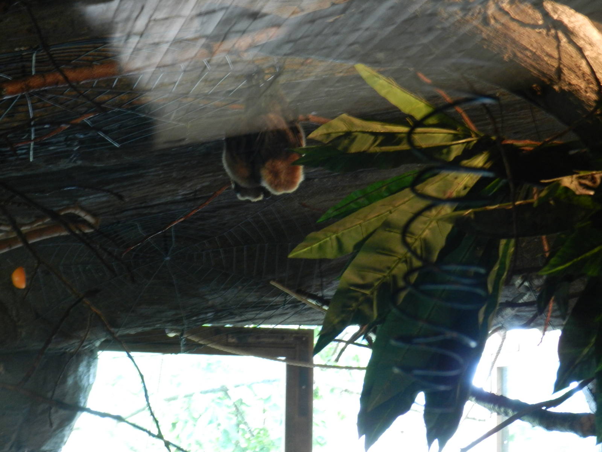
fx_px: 2522
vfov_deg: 10.2
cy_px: 226
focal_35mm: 145
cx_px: 301
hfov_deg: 13.6
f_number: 5.1
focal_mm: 25.7
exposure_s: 1/3
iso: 400
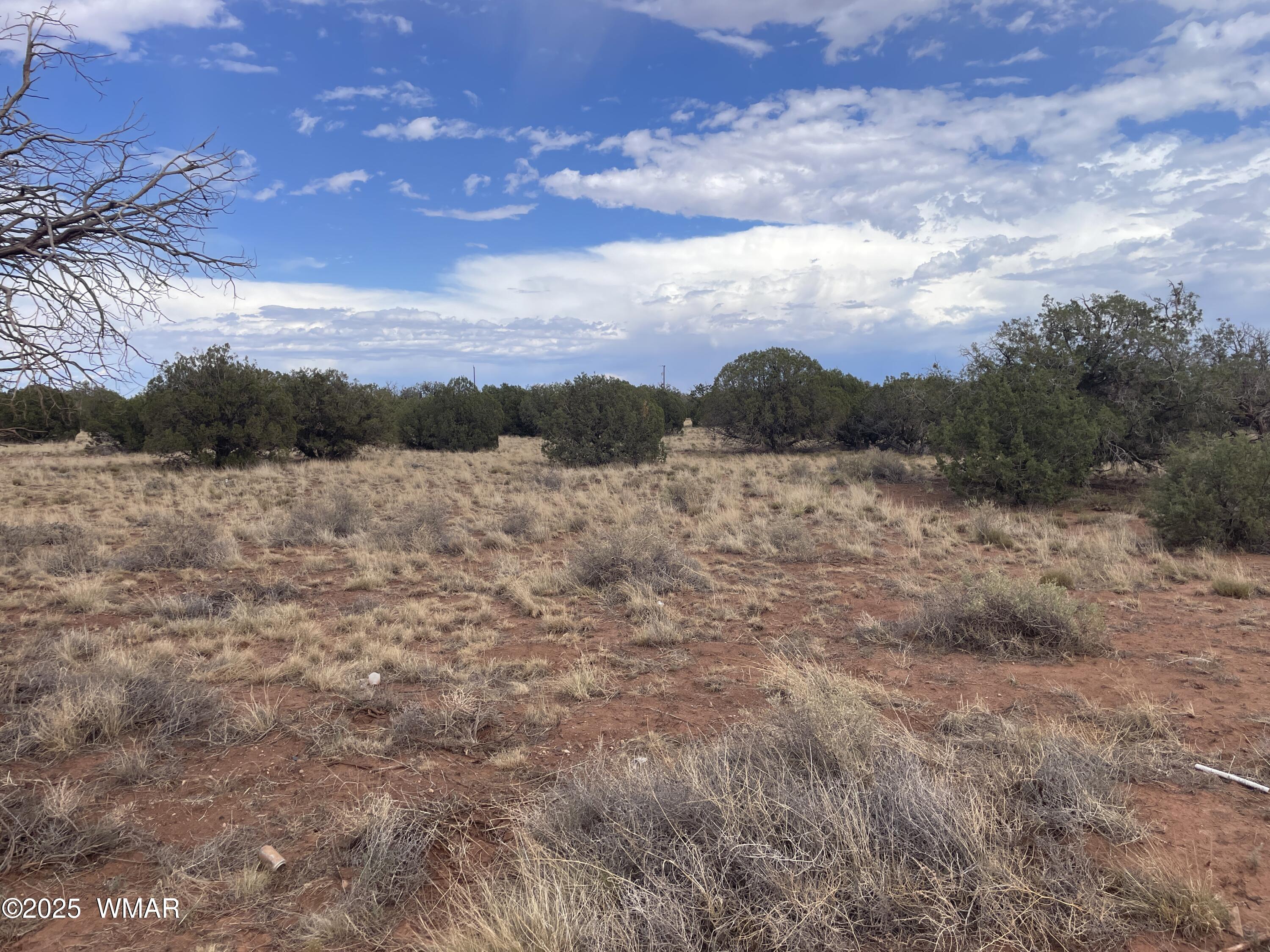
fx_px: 954
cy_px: 476
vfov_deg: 53.1
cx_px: 635
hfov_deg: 67.3
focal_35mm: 26
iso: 32
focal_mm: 4.2
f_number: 1.6
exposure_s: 1/4292
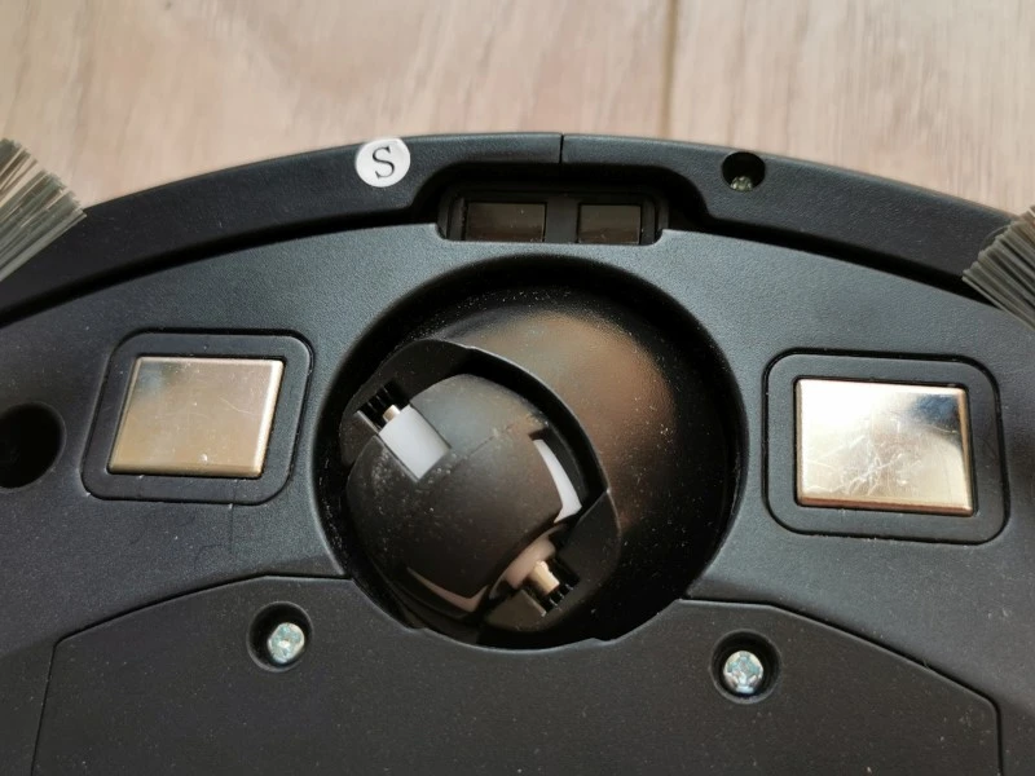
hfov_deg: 45.8
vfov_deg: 35.1
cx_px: 518
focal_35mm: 41
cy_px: 388
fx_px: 1226
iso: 50
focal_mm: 5.56
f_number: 1.6
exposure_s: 1/160
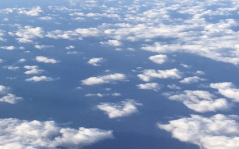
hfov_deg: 30.1
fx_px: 430
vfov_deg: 19.7
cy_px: 49
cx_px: 36
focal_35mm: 66
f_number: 2.2
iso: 32
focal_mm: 4.15
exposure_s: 1/1980
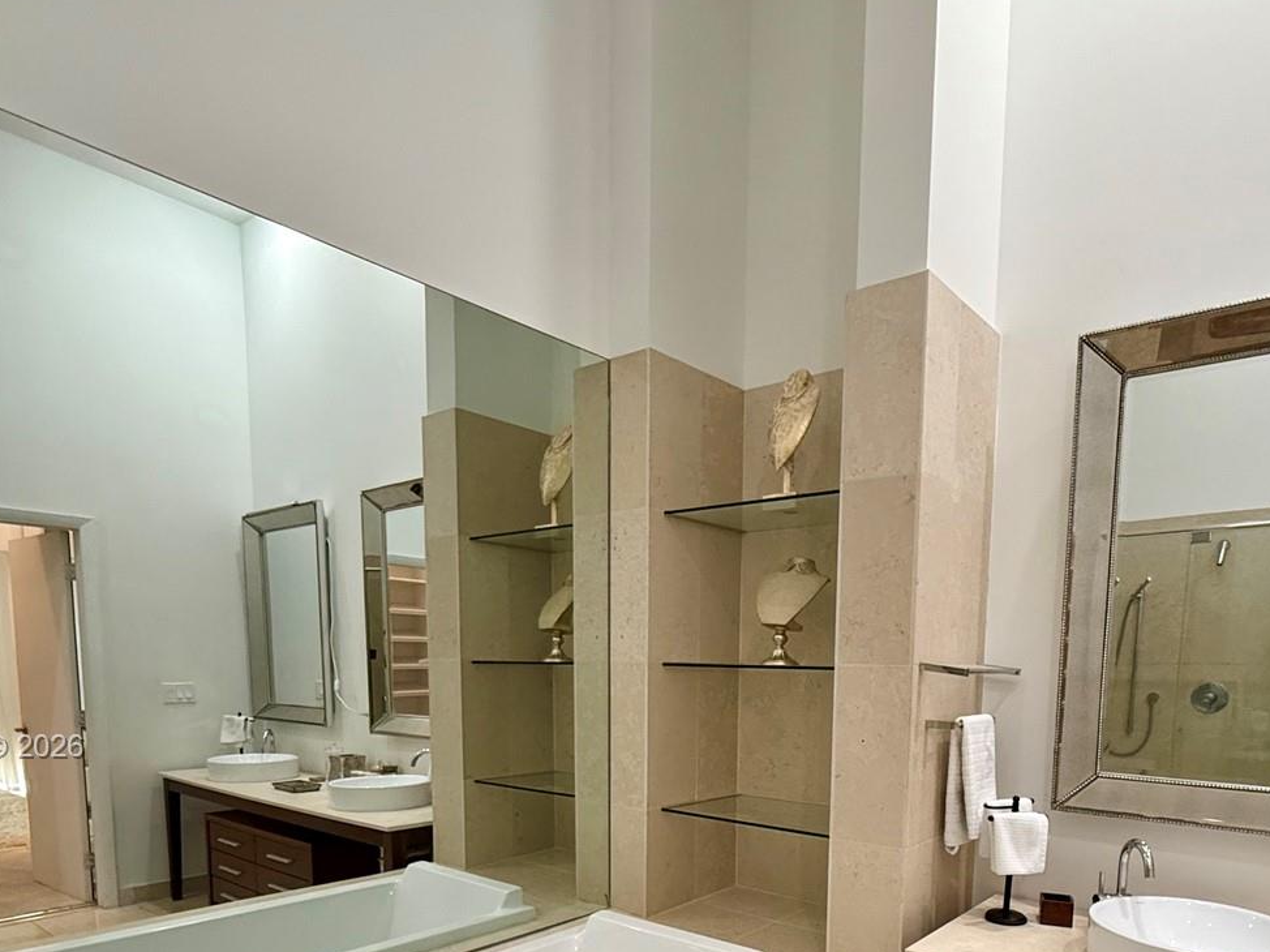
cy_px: 749
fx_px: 844
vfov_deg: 55.1
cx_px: 721
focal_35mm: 23
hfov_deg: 73.6
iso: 250
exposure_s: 1/60
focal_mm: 2.22
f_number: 2.2
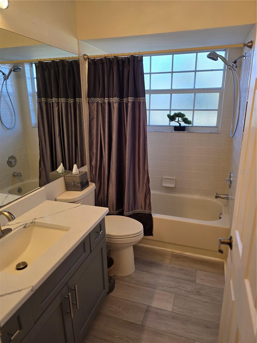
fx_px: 228
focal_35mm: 23
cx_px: 128
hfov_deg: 58.9
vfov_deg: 73.9
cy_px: 172
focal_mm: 6.3
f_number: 1.7
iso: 64
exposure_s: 1/120
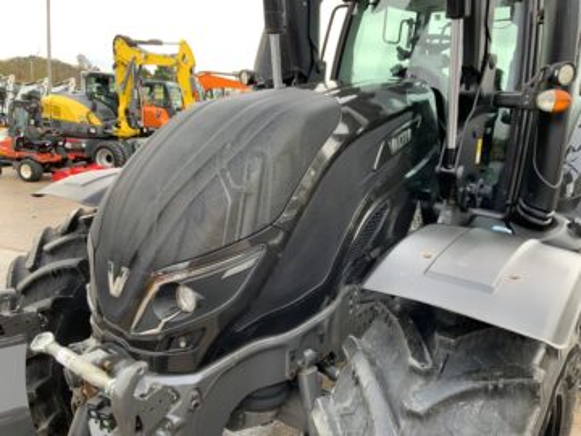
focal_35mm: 29
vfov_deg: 48.2
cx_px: 290
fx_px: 487
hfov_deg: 61.7
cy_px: 218
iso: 64
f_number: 1.8
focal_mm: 3
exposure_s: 1/122
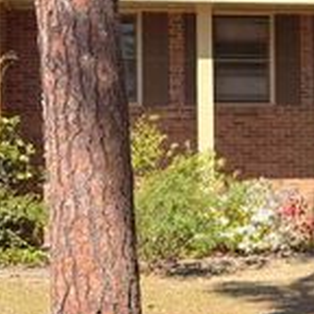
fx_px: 1509
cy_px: 128
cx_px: 469
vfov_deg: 11.9
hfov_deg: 11.4
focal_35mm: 147
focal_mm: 6.76
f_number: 1.78
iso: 64
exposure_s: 1/1754
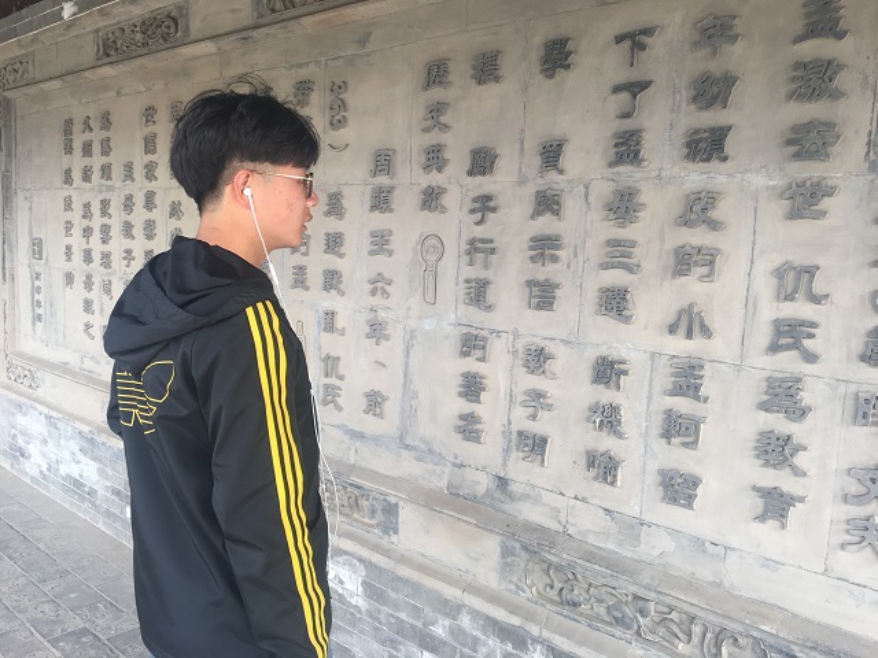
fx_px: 736
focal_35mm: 29
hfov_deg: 61.7
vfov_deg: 48.2
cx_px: 439
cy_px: 329
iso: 32
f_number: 2.2
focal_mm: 4.15
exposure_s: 1/100
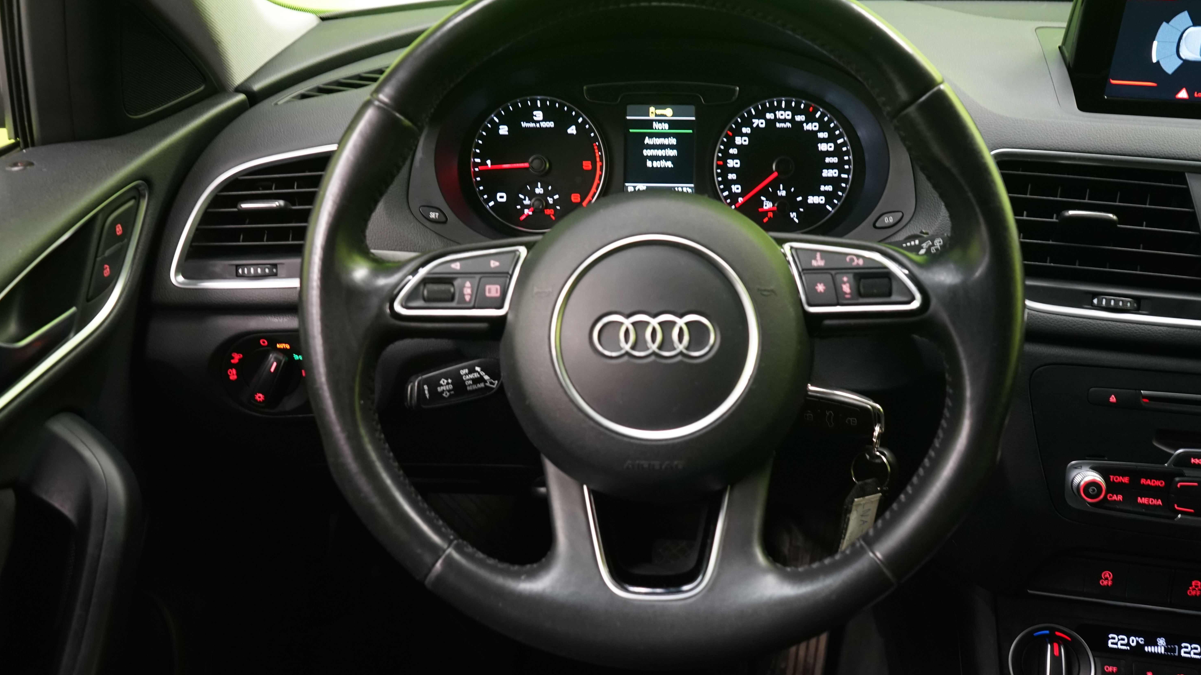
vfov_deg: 37.7
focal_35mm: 31
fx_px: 987
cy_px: 303
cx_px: 595
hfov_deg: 62.6
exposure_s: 1/6
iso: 1600
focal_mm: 29
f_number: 5.6
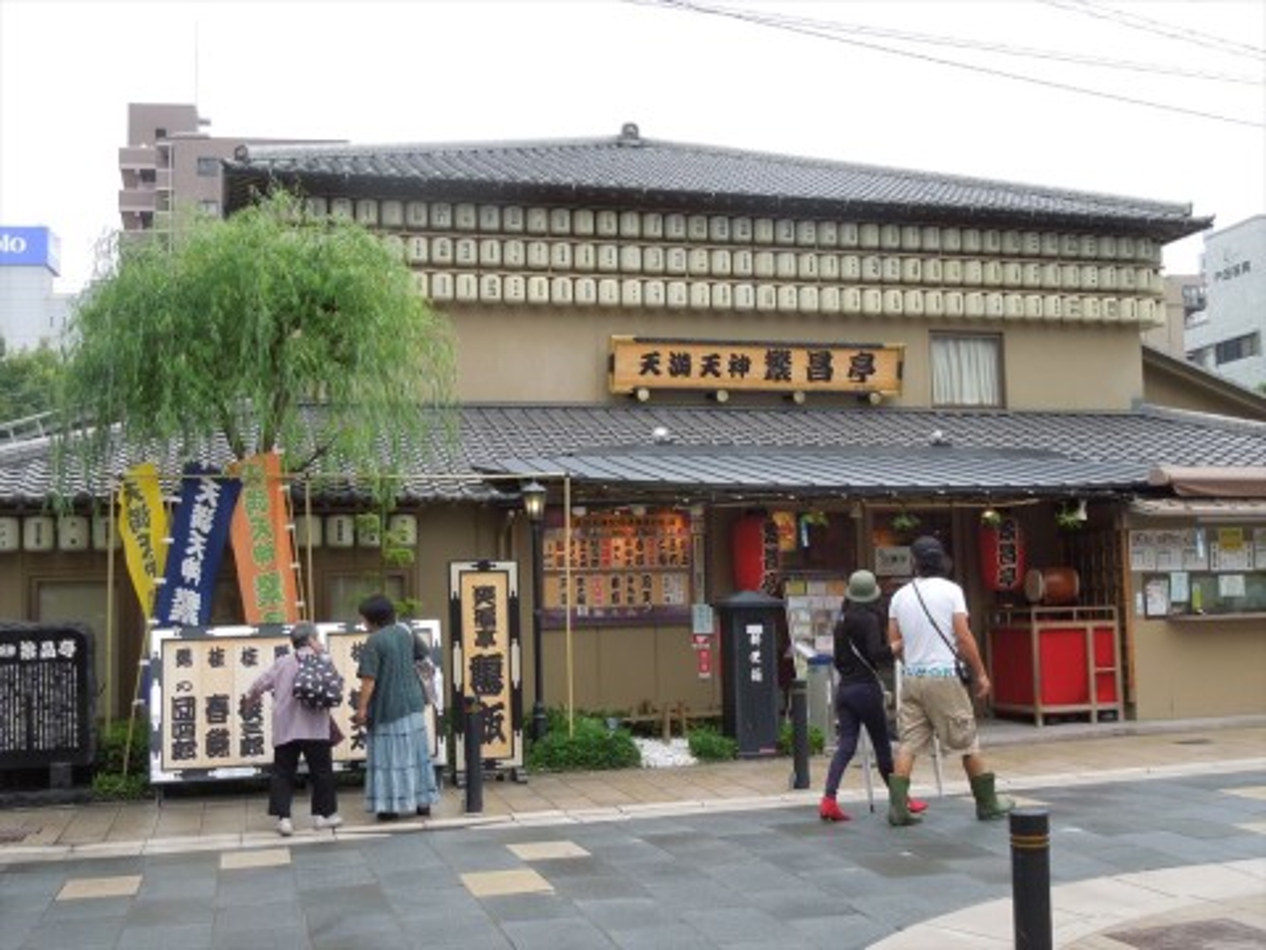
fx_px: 1426
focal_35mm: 39
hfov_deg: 47.9
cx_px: 633
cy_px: 475
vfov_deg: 36.8
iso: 100
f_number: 3.8
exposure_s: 1/160
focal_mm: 7
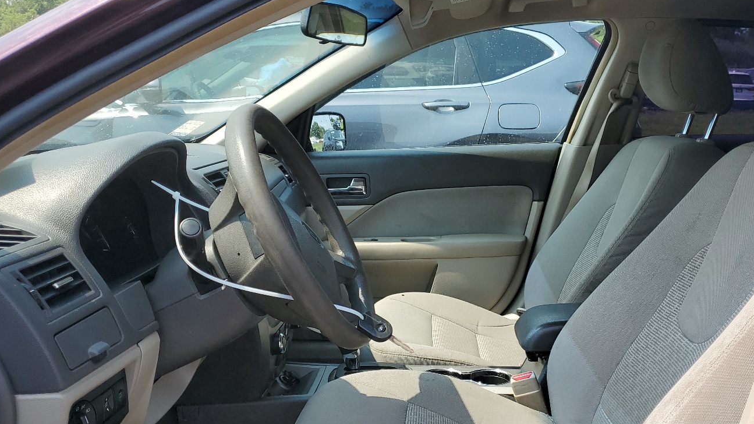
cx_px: 433
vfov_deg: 33.0
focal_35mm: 35
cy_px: 323
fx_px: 700
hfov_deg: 56.4
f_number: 1.5
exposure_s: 1/1250
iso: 50
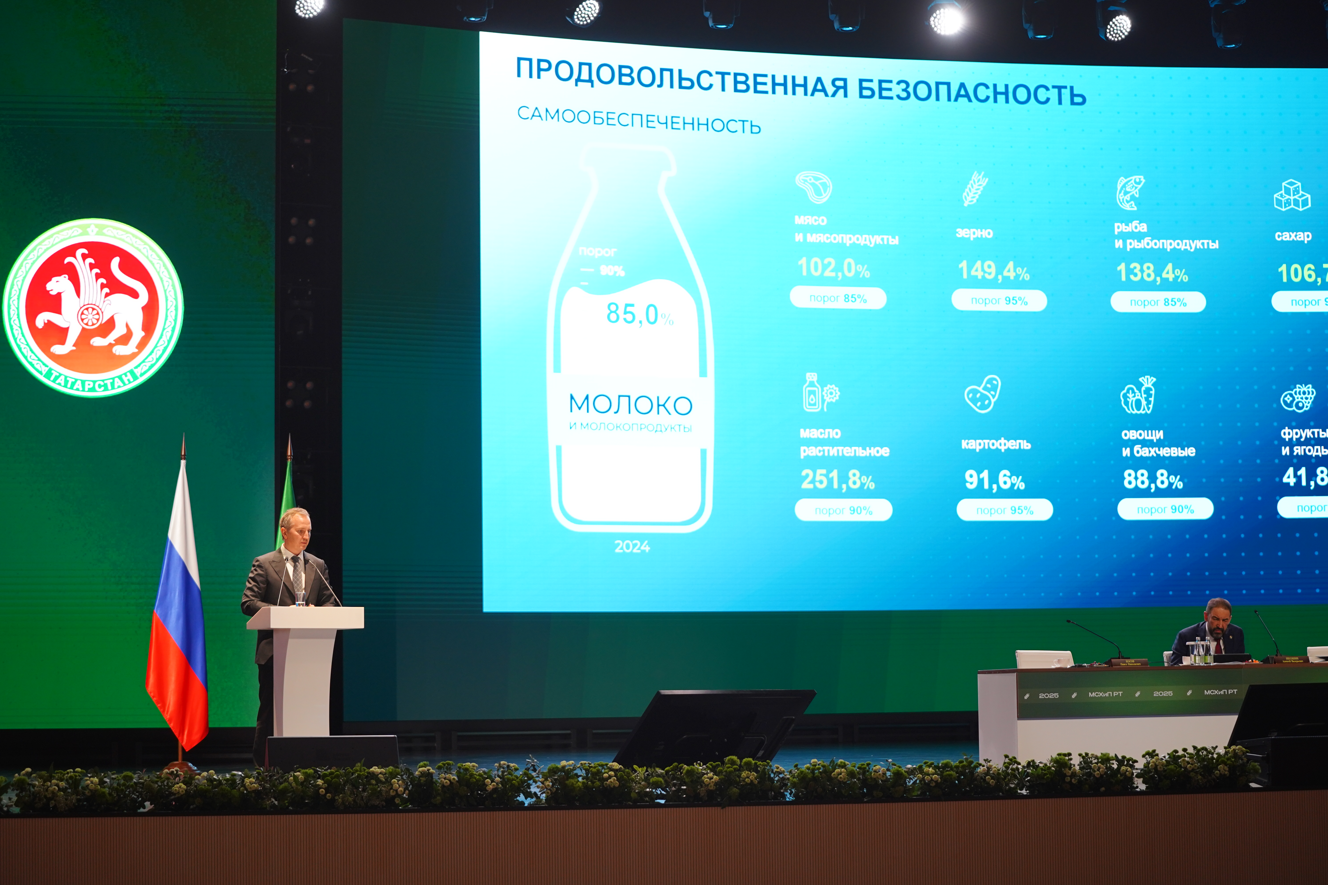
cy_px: 442
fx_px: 2582
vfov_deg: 19.5
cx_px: 664
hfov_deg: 28.8
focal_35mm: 70
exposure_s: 1/200
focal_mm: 70
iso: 640
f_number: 2.8
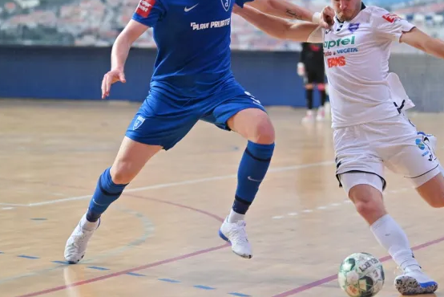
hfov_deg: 14.2
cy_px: 103
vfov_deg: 9.5
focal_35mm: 144
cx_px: 289
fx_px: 1777
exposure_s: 1/1250
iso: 3200
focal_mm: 105
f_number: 2.8
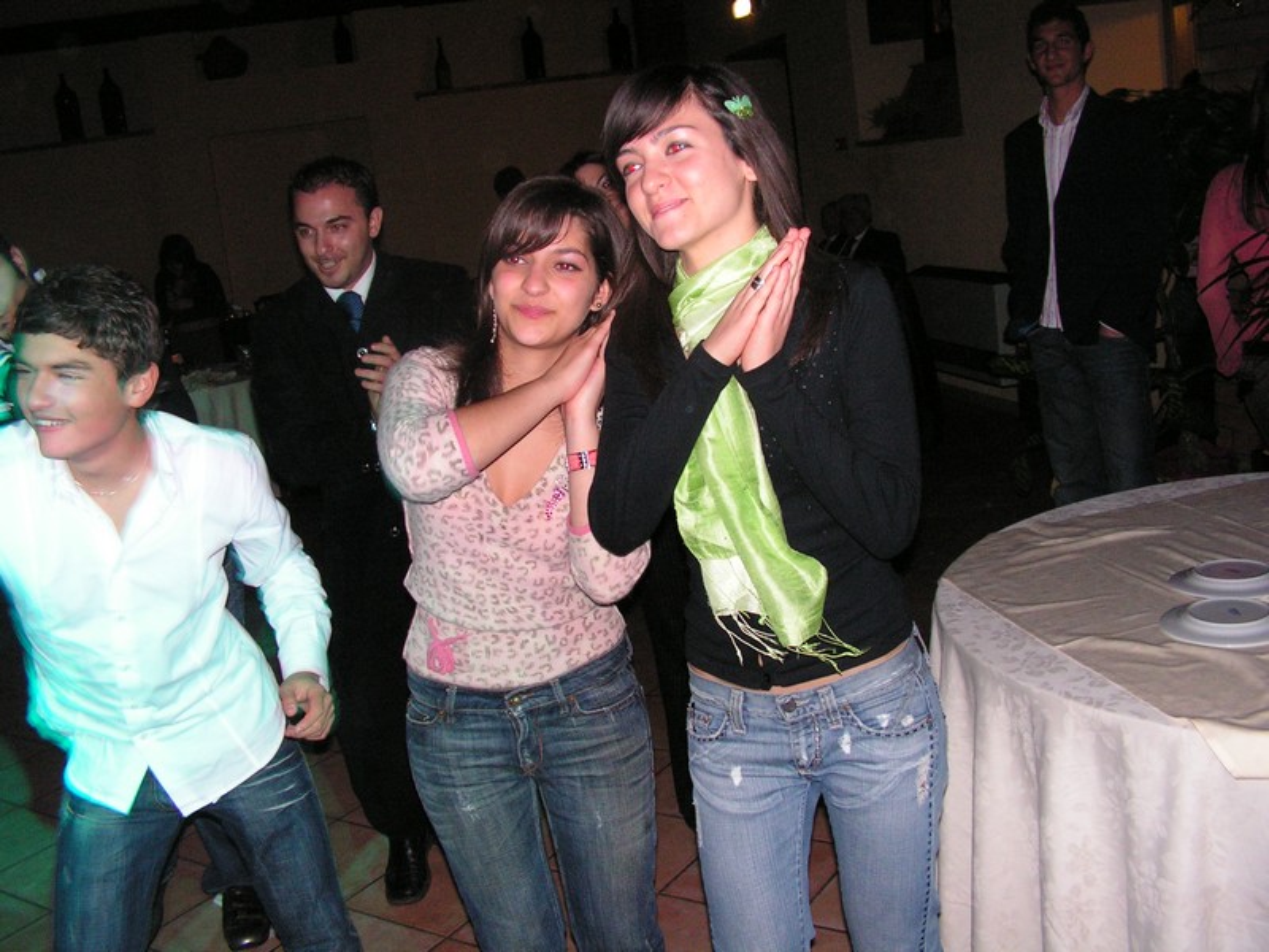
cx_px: 634
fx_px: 1320
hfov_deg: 51.4
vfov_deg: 39.7
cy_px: 476
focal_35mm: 36
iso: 200
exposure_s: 1/40
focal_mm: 6
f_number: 3.2
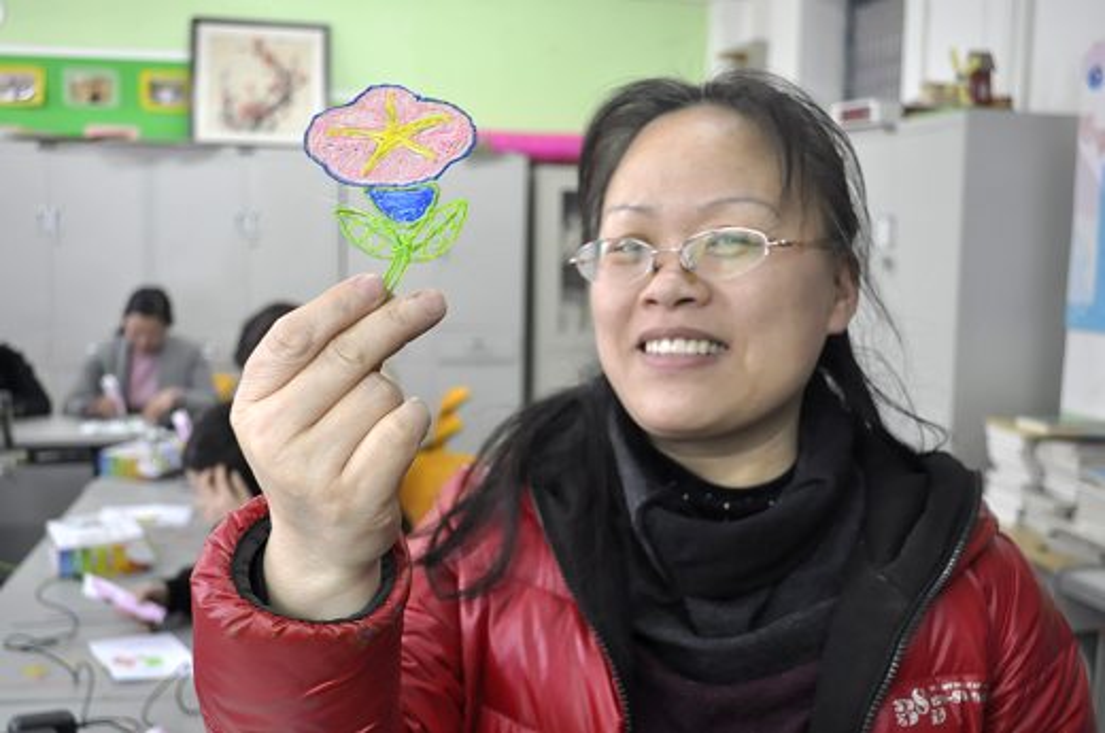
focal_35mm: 36
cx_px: 552
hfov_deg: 53.2
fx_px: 1103
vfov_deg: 36.8
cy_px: 366
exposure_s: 1/30
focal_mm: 24
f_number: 4
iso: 800
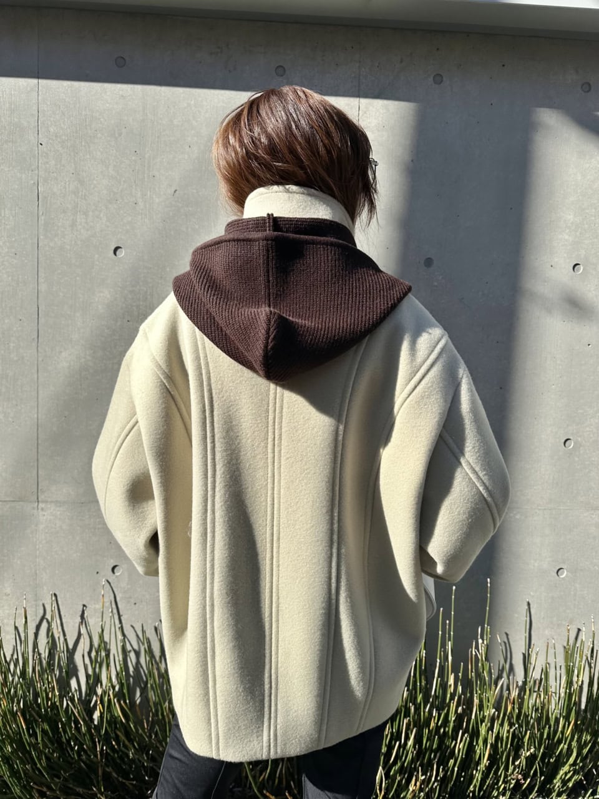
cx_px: 300
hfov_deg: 56.8
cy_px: 400
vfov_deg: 71.6
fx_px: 554
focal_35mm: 24
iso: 80
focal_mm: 6.9
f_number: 1.8
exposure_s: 1/4762
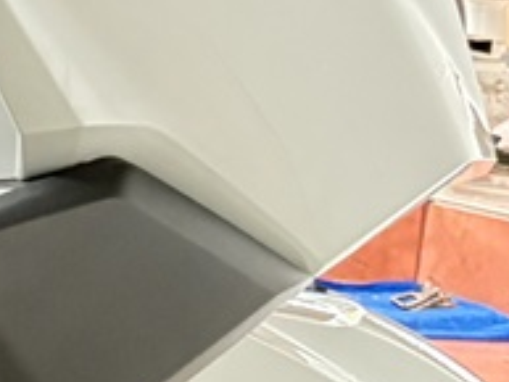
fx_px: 2531
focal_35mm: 172
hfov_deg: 9.4
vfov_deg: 8.6
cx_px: -960
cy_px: 161
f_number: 1.6
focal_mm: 5.96
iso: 500
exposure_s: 1/45
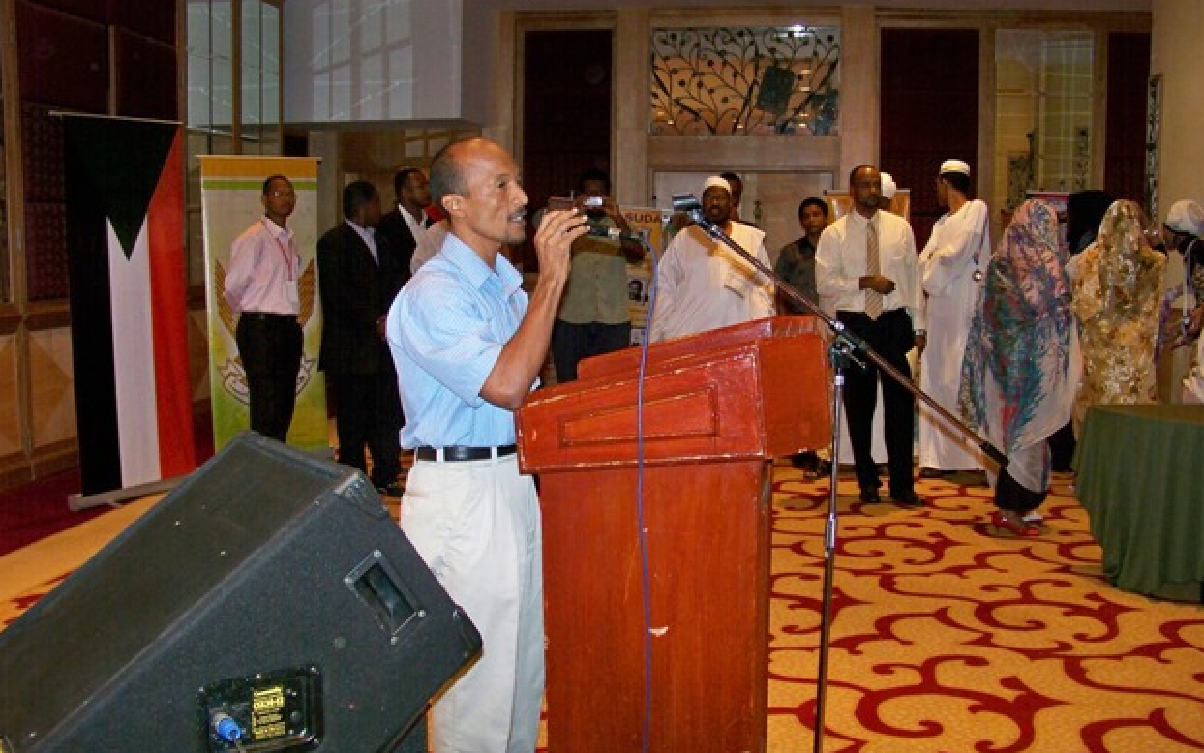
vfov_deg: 35.4
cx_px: 604
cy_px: 376
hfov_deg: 54.0
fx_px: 1181
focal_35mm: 36
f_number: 2.8
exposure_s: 1/30
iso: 200
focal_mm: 5.85
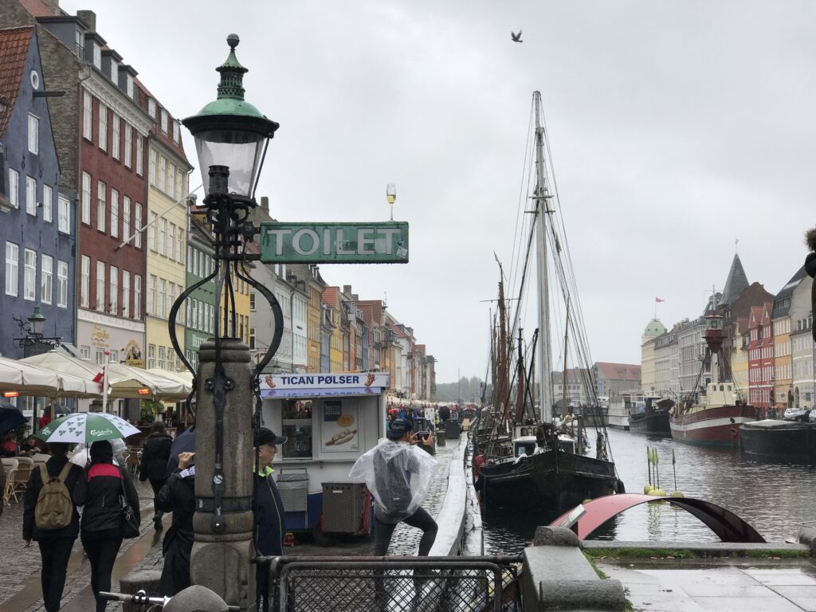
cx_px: 408
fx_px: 1344
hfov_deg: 33.8
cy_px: 306
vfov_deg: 25.7
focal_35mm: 57
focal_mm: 6.6
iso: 20
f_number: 2.8
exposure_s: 1/357
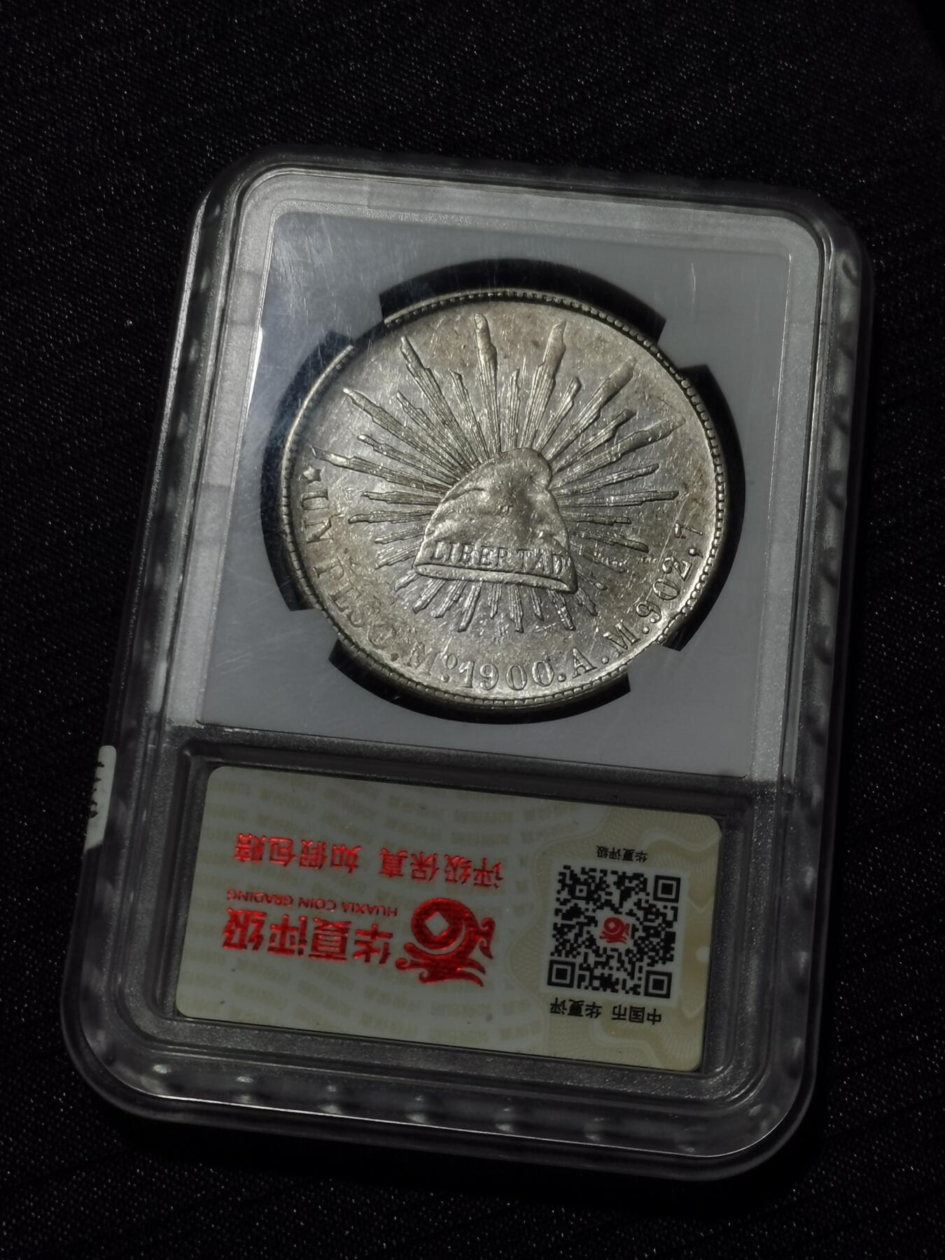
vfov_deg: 29.0
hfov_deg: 21.9
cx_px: 472
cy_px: 630
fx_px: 2439
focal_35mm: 67
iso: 50
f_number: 1.8
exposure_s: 1/259
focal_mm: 5.58
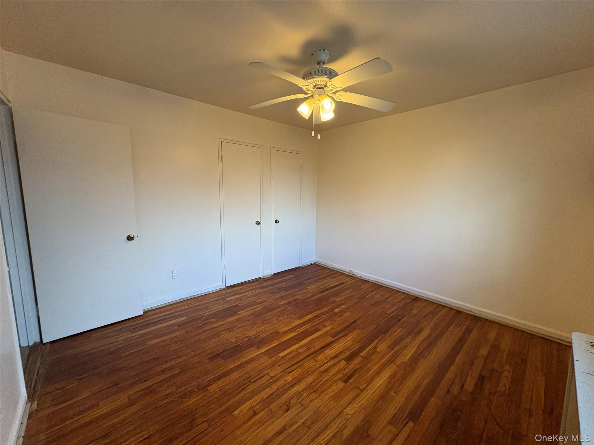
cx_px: 297
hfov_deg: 102.1
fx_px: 240
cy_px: 222
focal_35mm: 14
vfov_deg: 85.7
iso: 250
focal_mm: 2.22
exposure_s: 1/60
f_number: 2.2
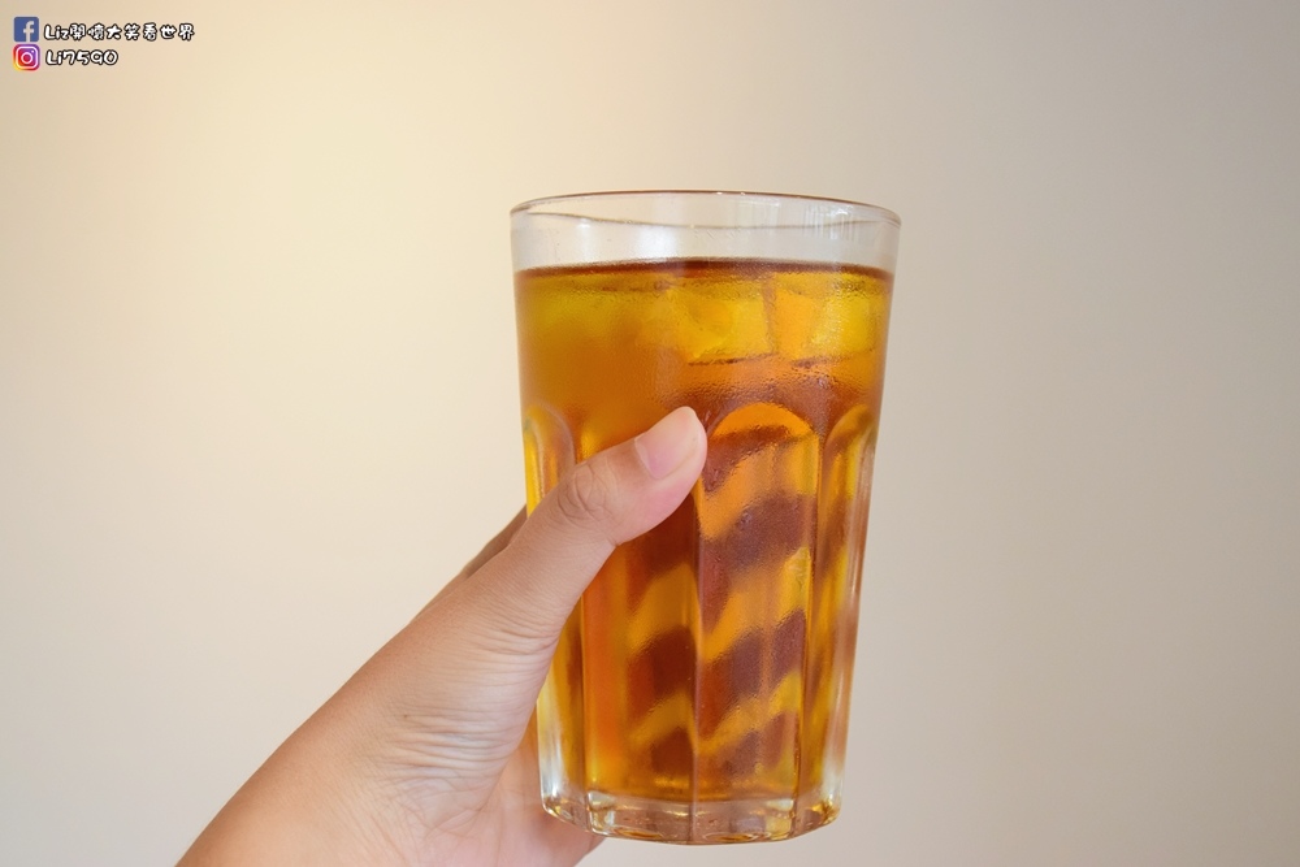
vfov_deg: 23.8
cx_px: 650
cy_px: 434
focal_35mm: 57
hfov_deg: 35.0
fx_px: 2058
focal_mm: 38
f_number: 7.1
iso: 1600
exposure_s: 1/200
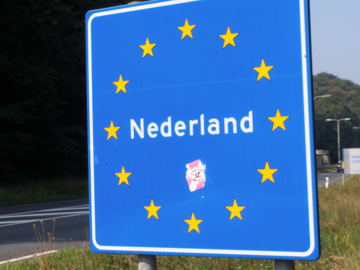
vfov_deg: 18.2
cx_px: 180
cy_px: 135
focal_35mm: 81
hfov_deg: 24.1
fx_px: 842
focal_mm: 14.1
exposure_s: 1/200
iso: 80
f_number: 7.6
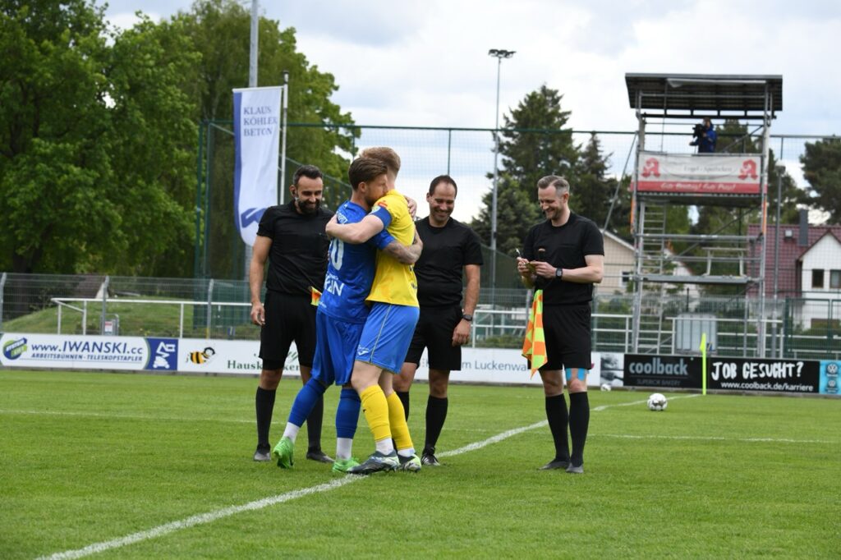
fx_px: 3036
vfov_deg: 10.5
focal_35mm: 130
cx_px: 420
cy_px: 280
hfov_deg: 15.8
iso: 1250
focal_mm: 130
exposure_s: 1/1600
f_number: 8
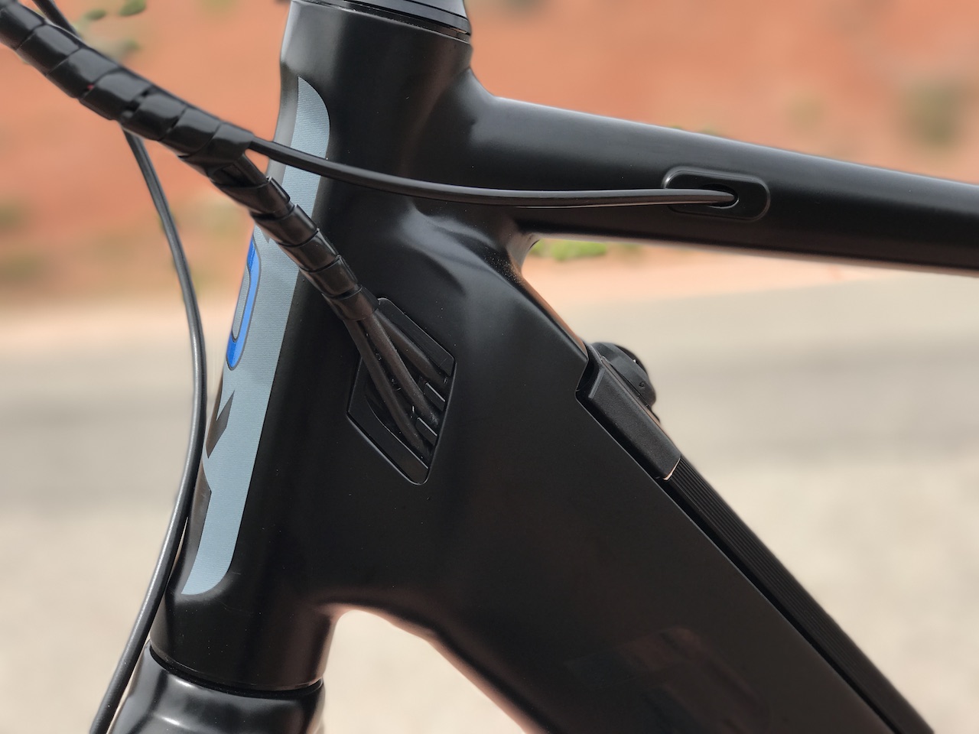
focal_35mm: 57
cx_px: 490
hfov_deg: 33.8
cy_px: 367
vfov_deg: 25.7
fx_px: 1612
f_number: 2.8
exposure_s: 1/329
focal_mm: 6.6
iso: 20
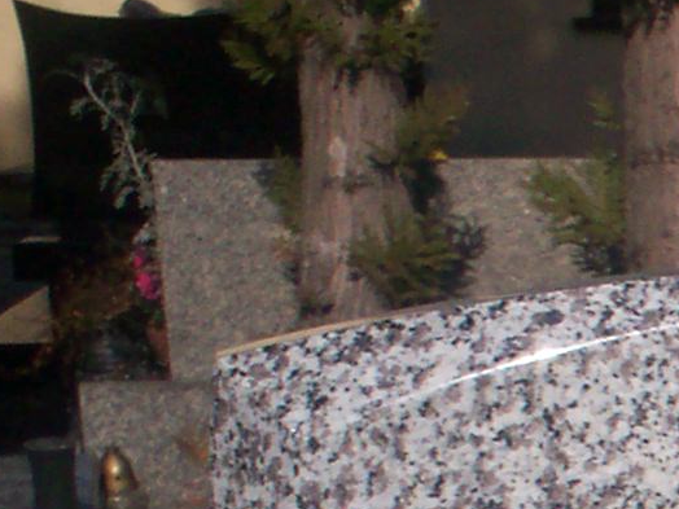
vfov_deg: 8.2
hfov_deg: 10.2
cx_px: 1425
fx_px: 3472
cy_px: 825
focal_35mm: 177
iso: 100
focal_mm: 6
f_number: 4.5
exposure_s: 1/1366
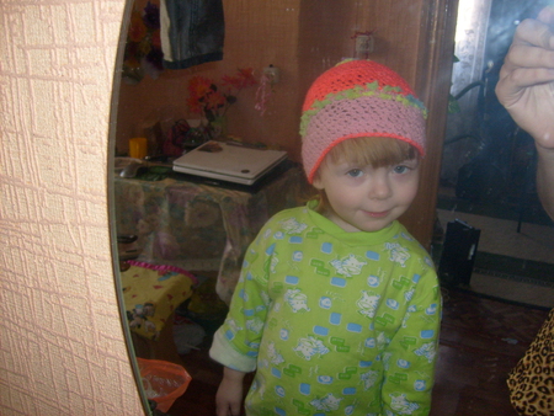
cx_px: 277
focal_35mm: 35
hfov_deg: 52.6
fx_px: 560
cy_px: 208
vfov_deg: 40.7
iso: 100
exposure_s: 1/45
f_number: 2.8
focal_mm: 5.8
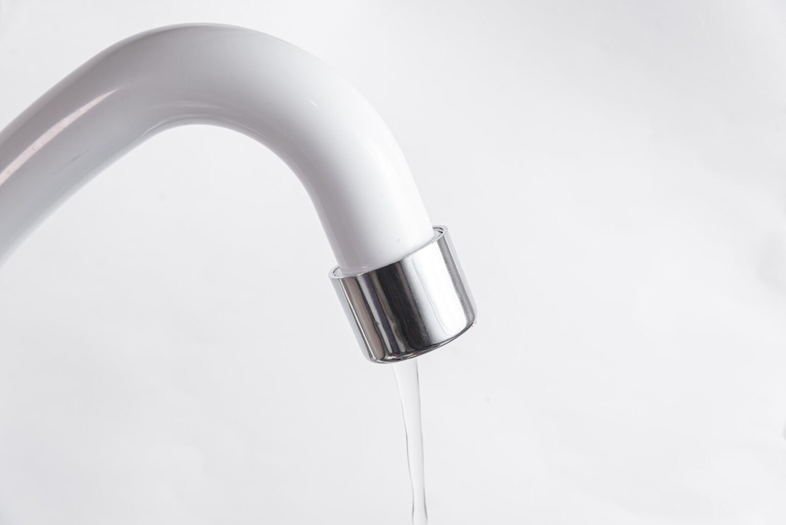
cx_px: 393
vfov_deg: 16.1
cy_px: 262
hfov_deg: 23.9
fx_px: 1856
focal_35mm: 85
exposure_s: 1/125
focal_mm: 85
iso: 640
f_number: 8
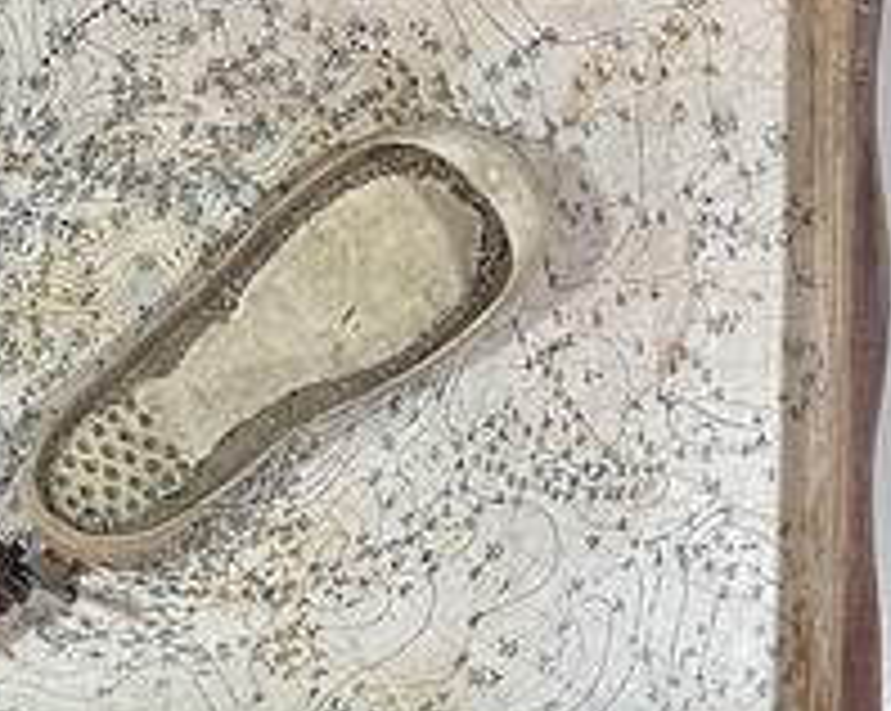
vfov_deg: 20.3
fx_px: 1870
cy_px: 824
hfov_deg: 26.1
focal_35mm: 71
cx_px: 117
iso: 250
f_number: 1.78
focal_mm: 6.86
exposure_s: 1/60
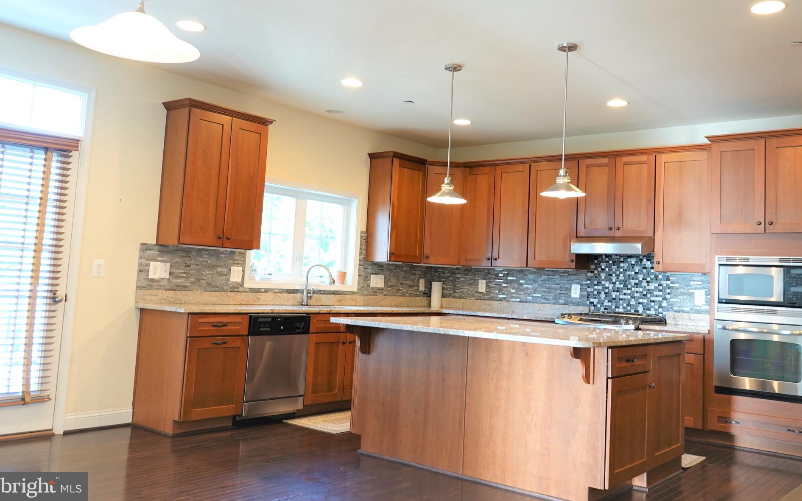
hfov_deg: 59.6
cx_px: 428
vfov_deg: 39.3
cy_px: 213
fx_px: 699
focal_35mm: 32
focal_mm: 10.8
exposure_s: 1/30
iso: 250
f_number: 2.8
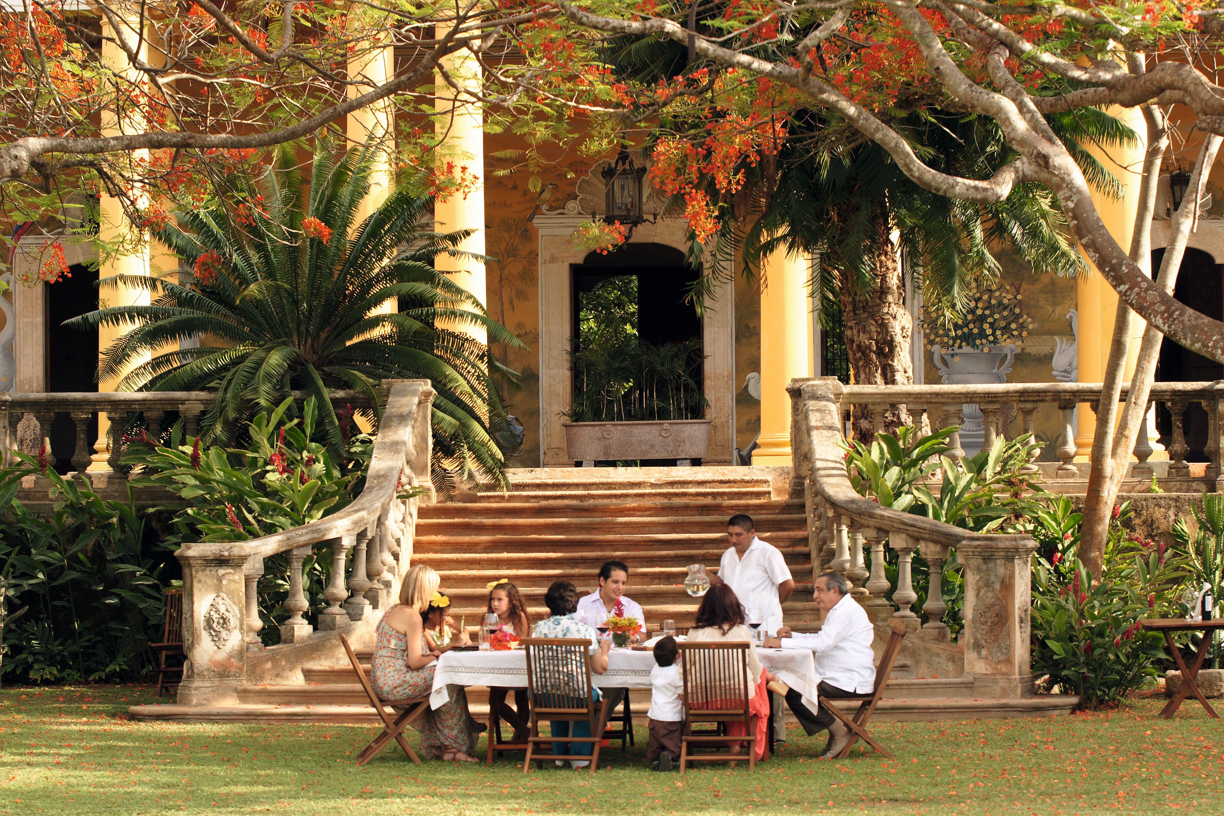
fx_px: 7139
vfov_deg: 6.5
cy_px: 408
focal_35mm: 210
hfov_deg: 9.8
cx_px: 612
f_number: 5
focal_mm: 140
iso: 100
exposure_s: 1/125
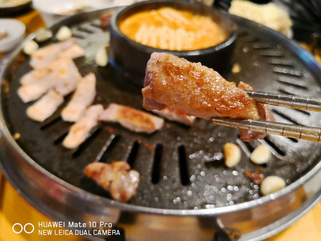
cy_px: 120
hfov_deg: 65.3
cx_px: 160
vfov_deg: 51.4
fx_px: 250
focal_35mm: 27
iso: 400
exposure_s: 1/30
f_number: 1.6
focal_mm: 3.95
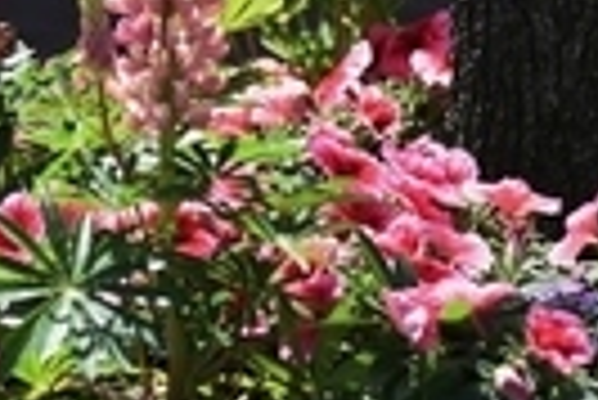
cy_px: -166
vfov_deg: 1.4
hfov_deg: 2.0
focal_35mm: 1015
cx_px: -198
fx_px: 16878
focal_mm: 300
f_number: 5.6
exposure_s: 1/500
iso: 400
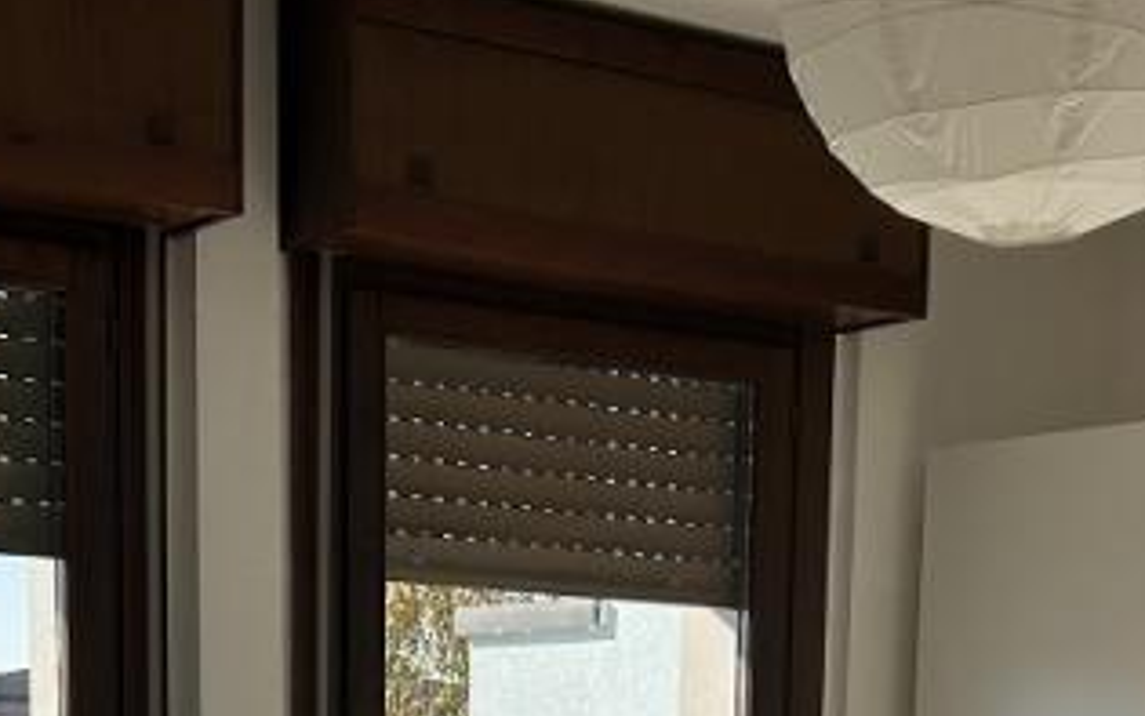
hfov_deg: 24.6
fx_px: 2622
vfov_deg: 14.2
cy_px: 1163
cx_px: 647
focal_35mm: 84
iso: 50
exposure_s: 1/2299
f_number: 1.5
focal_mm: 5.7
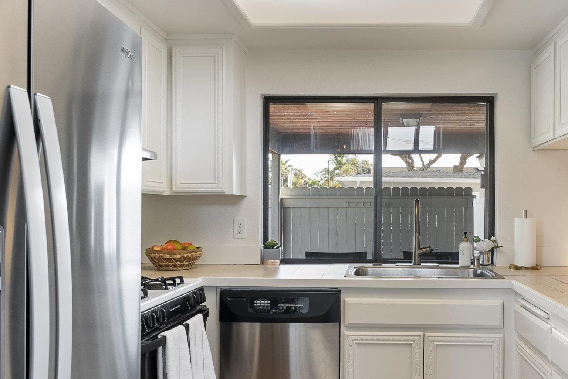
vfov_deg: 40.0
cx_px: 372
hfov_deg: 56.1
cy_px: 188
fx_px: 521
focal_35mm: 33
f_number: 8
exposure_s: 1/2
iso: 100
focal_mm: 16.5
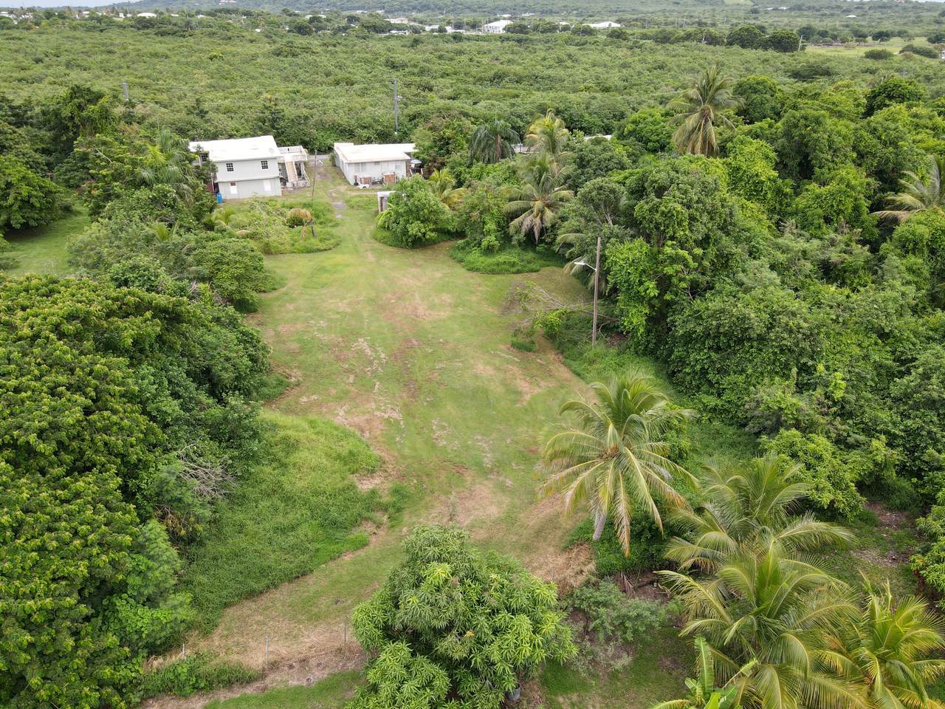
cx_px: 472
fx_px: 655
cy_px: 354
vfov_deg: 56.8
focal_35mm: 24
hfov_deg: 71.6
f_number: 2.8
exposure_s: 1/15
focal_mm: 4.5
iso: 100
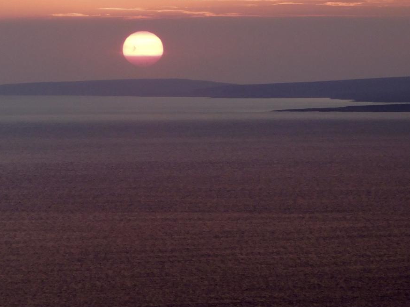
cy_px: 69
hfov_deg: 5.4
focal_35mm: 369
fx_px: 4371
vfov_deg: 4.0
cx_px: 124
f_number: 5.4
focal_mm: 35.9
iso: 125
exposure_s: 1/30
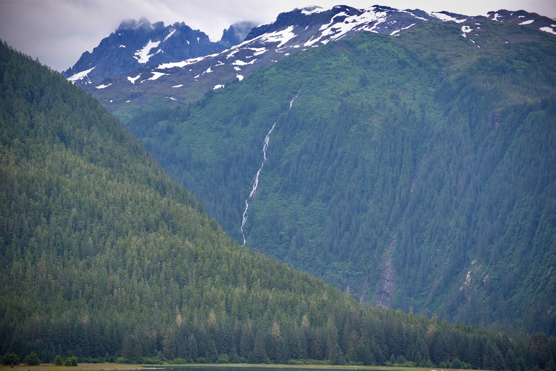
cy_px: 186
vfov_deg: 11.2
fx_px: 1885
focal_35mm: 122
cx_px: 278
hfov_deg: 16.8
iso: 110
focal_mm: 122
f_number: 4.8
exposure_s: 1/250
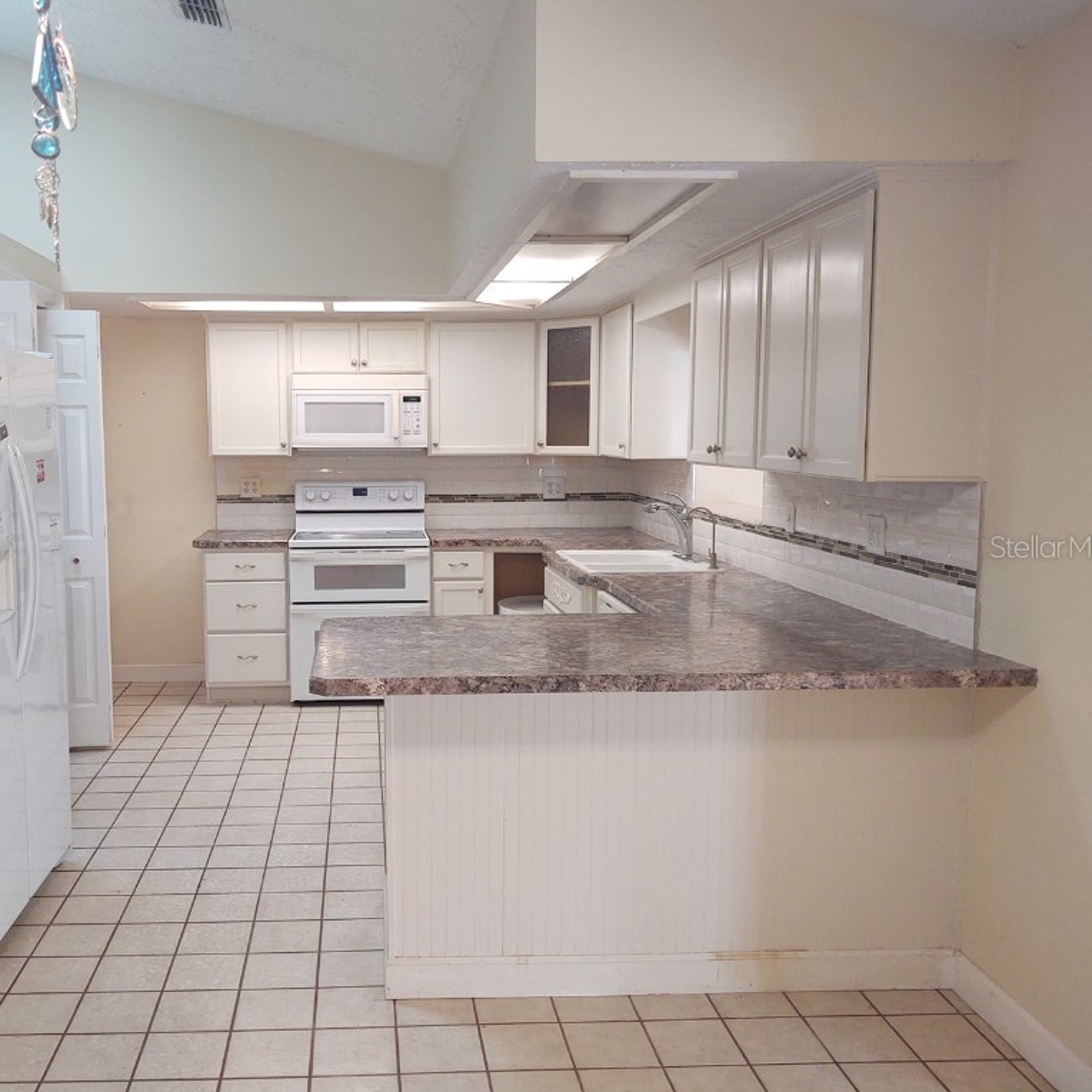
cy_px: 546
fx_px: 1142
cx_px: 393
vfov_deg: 51.1
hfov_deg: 50.5
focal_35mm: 32
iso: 225
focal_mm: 4.75
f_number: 1.7
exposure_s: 1/60
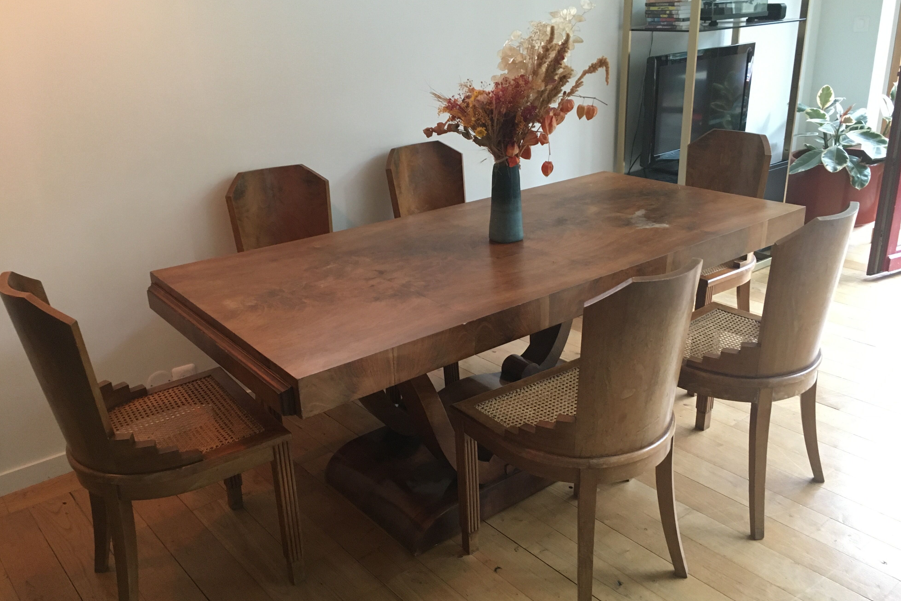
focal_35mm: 31
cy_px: 319
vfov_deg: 42.3
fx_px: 776
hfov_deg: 60.3
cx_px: 460
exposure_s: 1/20
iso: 200
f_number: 2.2
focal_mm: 4.15
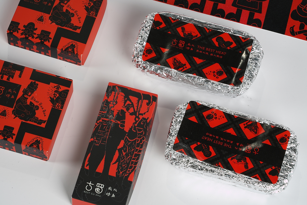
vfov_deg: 13.0
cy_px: 102
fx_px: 895
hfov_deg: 19.5
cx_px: 154
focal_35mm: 105
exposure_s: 1/125
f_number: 18
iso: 80
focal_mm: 105
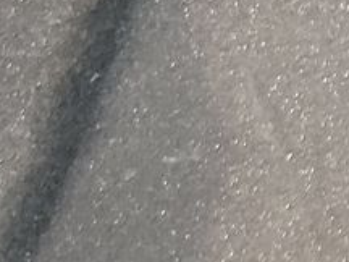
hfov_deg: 9.3
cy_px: -281
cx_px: 969
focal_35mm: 178
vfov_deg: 7.9
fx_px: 1795
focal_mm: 6.7
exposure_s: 1/59
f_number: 1.8
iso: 559
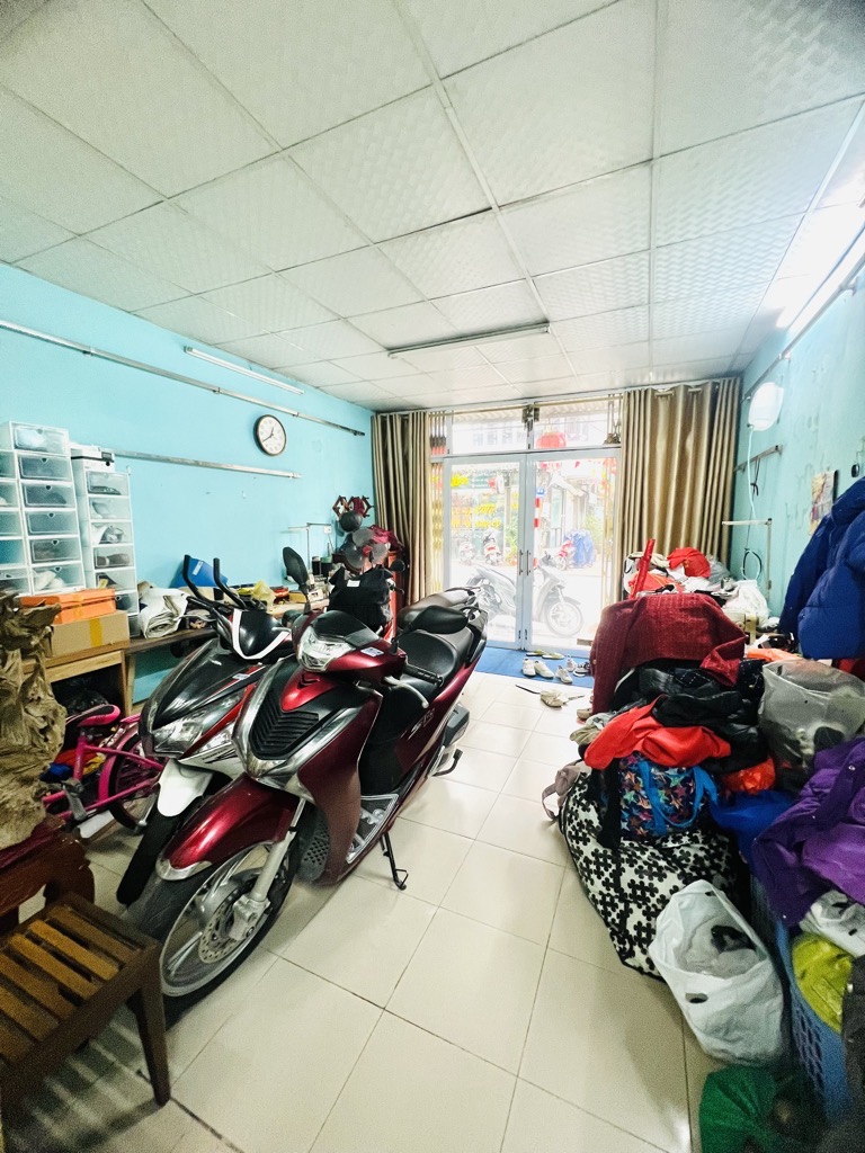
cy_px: 576
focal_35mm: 13
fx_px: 433
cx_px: 432
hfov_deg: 89.9
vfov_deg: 106.2
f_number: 1.8
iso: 200
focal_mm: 1.57
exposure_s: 1/50
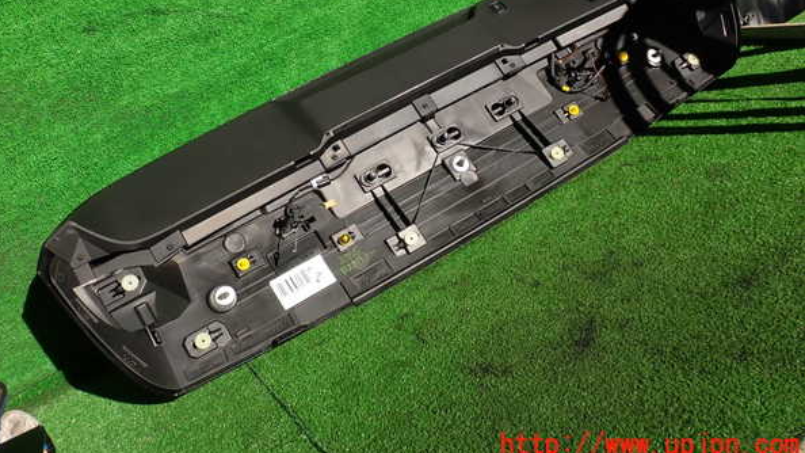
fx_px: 704
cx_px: 400
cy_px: 157
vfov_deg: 35.3
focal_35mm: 33
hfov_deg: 59.5
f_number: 9
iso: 100
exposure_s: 1/160
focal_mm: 5.4
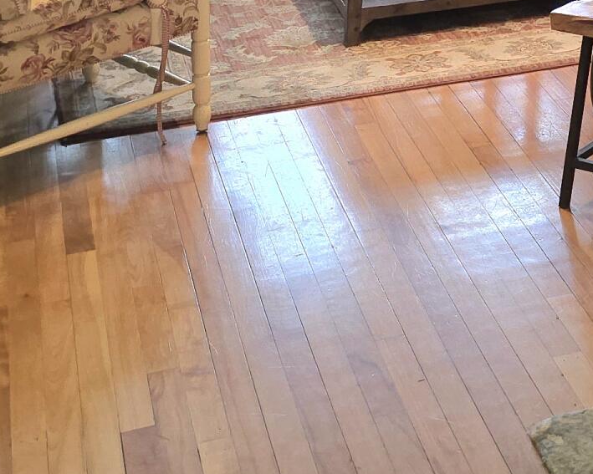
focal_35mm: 95
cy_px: -290
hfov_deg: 18.6
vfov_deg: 14.8
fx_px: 1667
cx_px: 800
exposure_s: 1/60.2
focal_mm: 6.3
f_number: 1.7
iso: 64
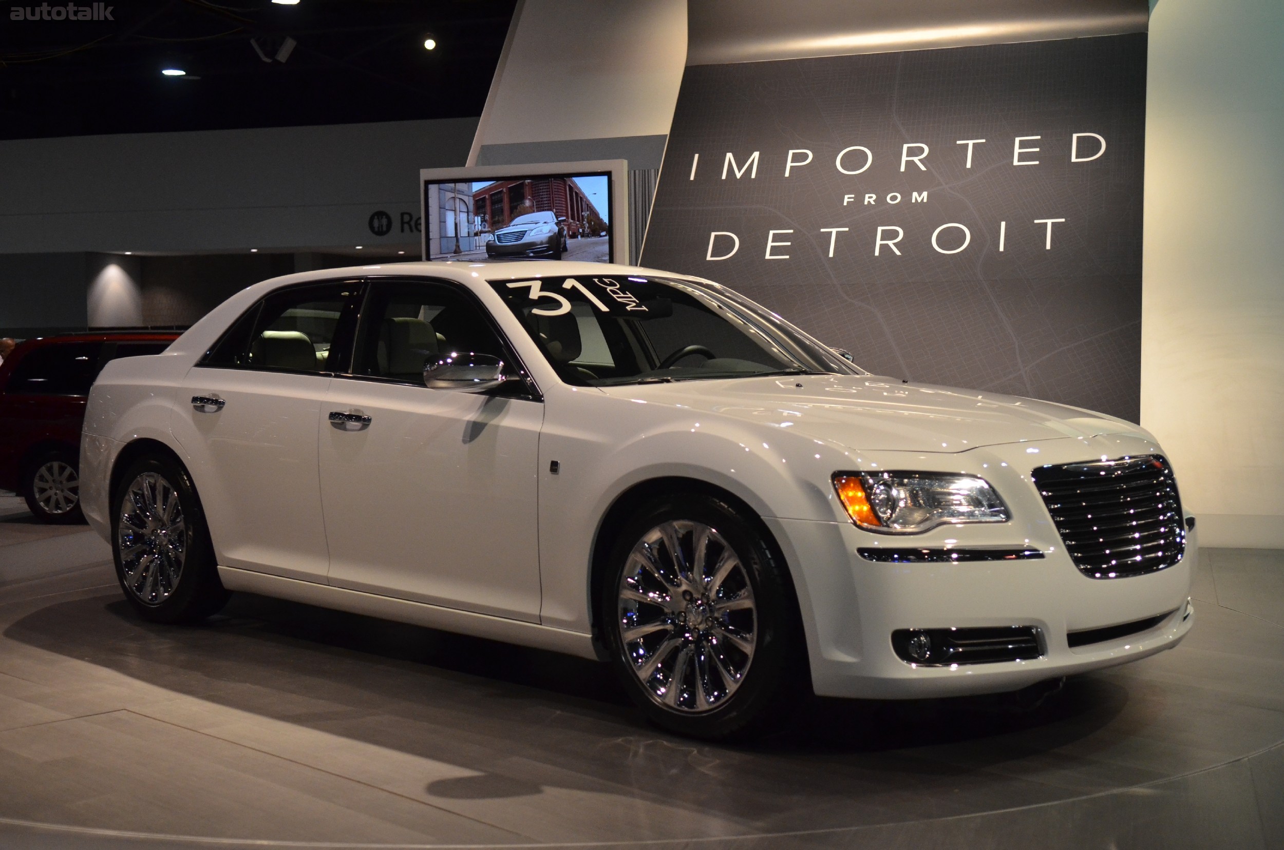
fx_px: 1655
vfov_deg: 28.8
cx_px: 642
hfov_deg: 42.4
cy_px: 425
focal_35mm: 46
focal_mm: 31
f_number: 2.8
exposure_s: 1/250
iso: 1600
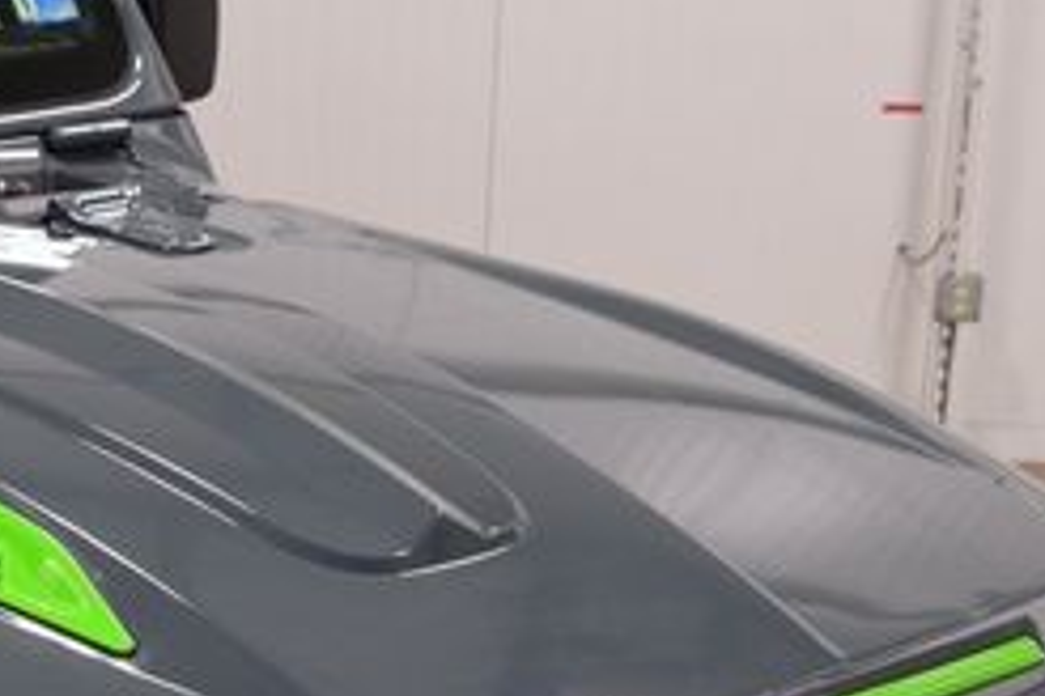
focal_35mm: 105
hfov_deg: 18.7
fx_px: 3056
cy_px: 685
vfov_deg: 12.9
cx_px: -98
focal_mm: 27
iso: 400
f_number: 6.3
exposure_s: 1/20
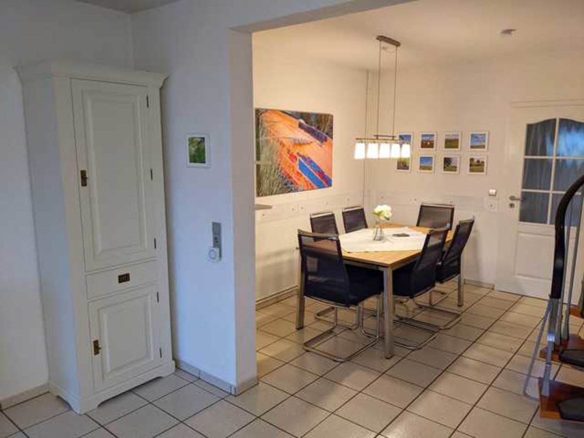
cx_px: 292
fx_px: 456
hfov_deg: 65.3
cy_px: 219
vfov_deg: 51.4
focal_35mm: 27
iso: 224
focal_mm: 4.38
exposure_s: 1/64.5
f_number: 1.73
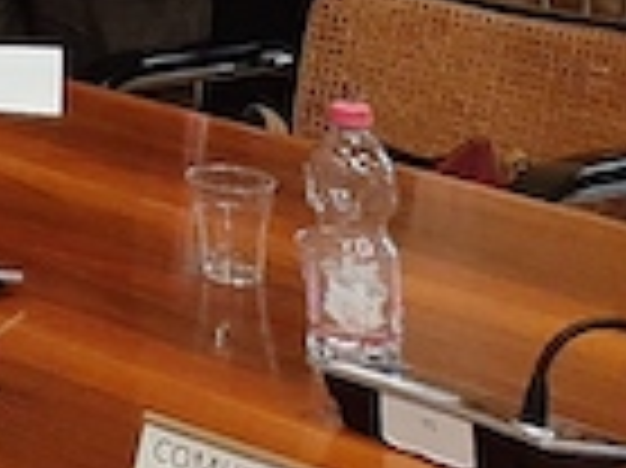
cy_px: -752
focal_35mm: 150
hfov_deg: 10.2
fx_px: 2710
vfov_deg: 8.7
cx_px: -1171
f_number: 1.7
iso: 200
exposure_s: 1/25
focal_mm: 3.93
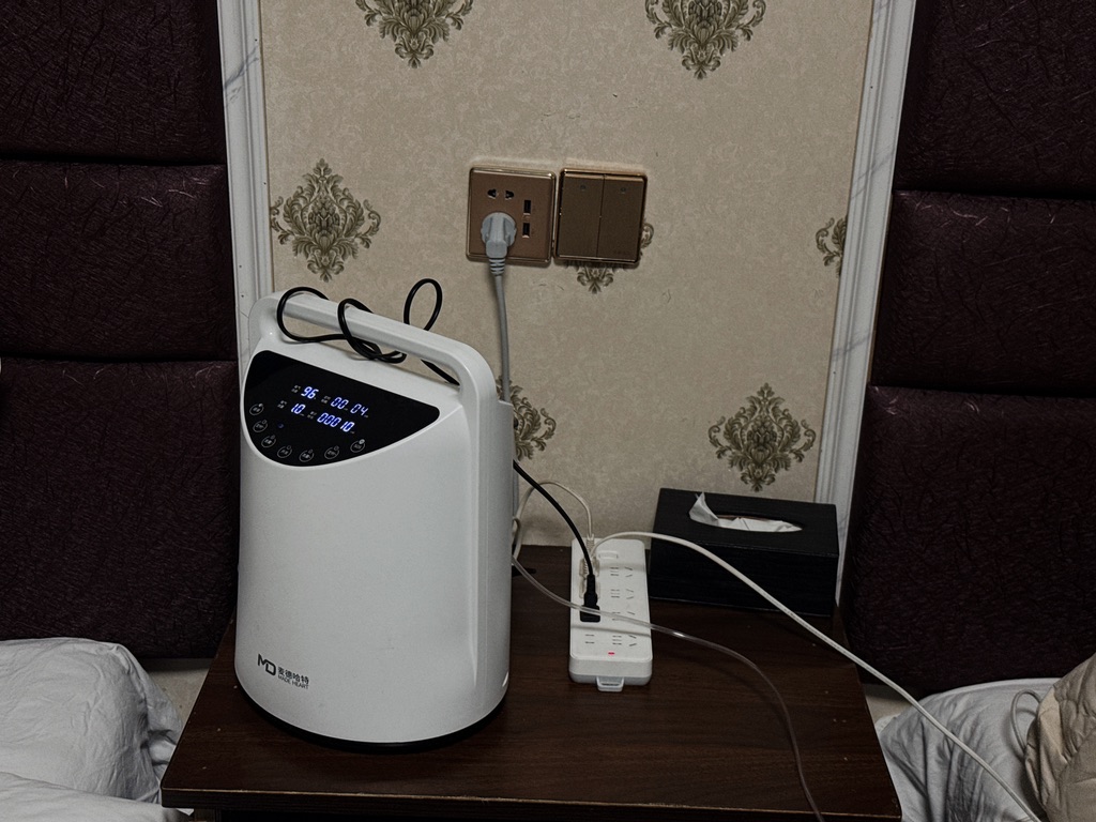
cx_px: 548
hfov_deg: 39.7
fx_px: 1520
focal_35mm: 48
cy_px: 411
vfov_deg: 30.3
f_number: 1.78
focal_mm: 6.76
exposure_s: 1/78
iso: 100
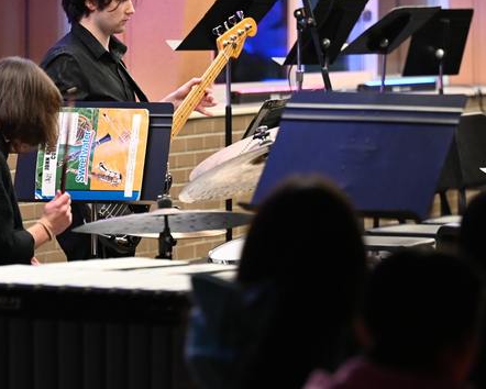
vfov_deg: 7.2
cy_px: 139
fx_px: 3094
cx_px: 206
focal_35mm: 215
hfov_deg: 9.0
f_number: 2.8
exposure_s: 1/125
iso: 2000
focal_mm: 99
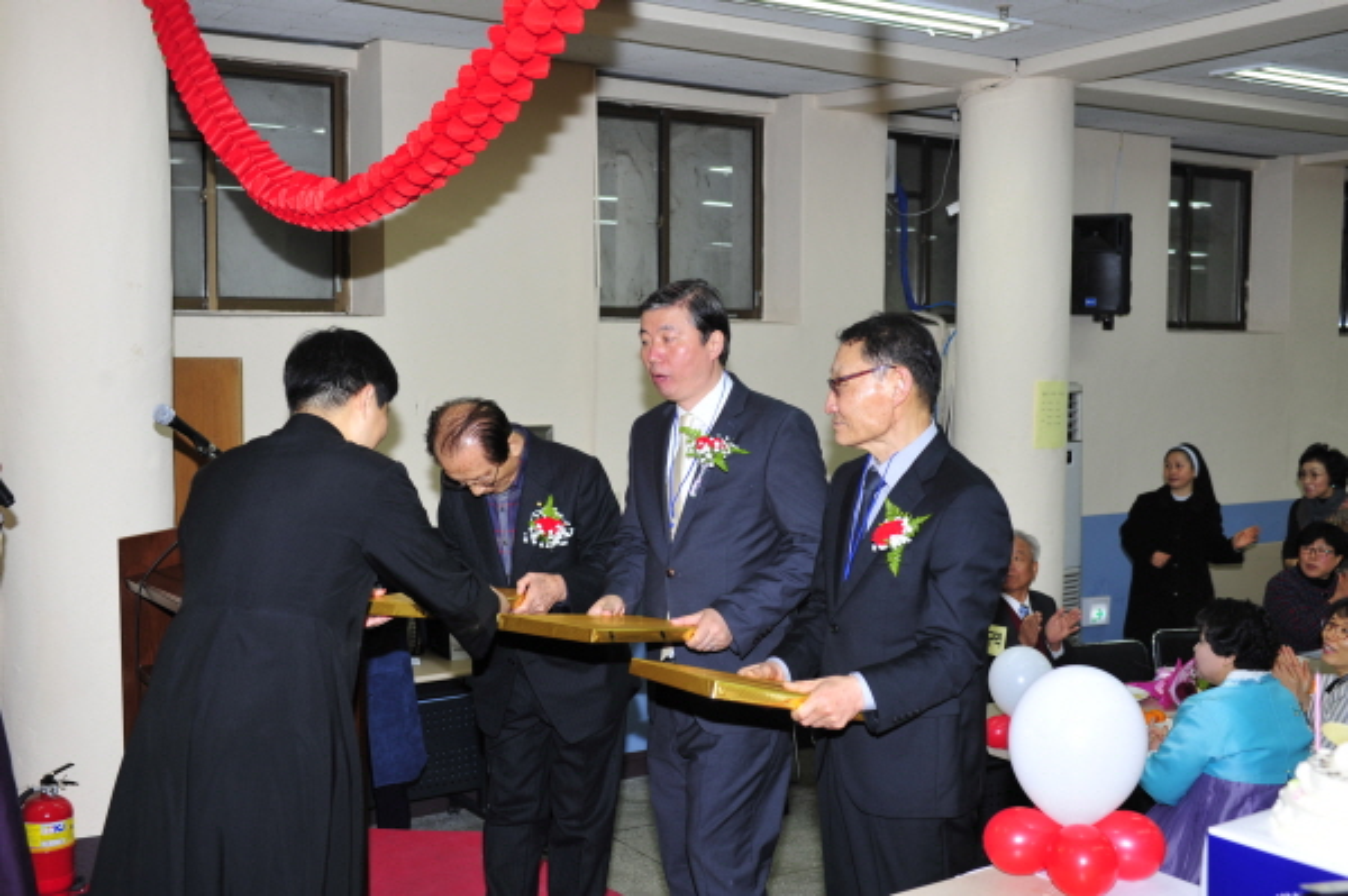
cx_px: 674
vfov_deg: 29.8
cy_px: 448
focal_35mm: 45
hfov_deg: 43.6
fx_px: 1684
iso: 200
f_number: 5.6
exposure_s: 1/60
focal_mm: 45
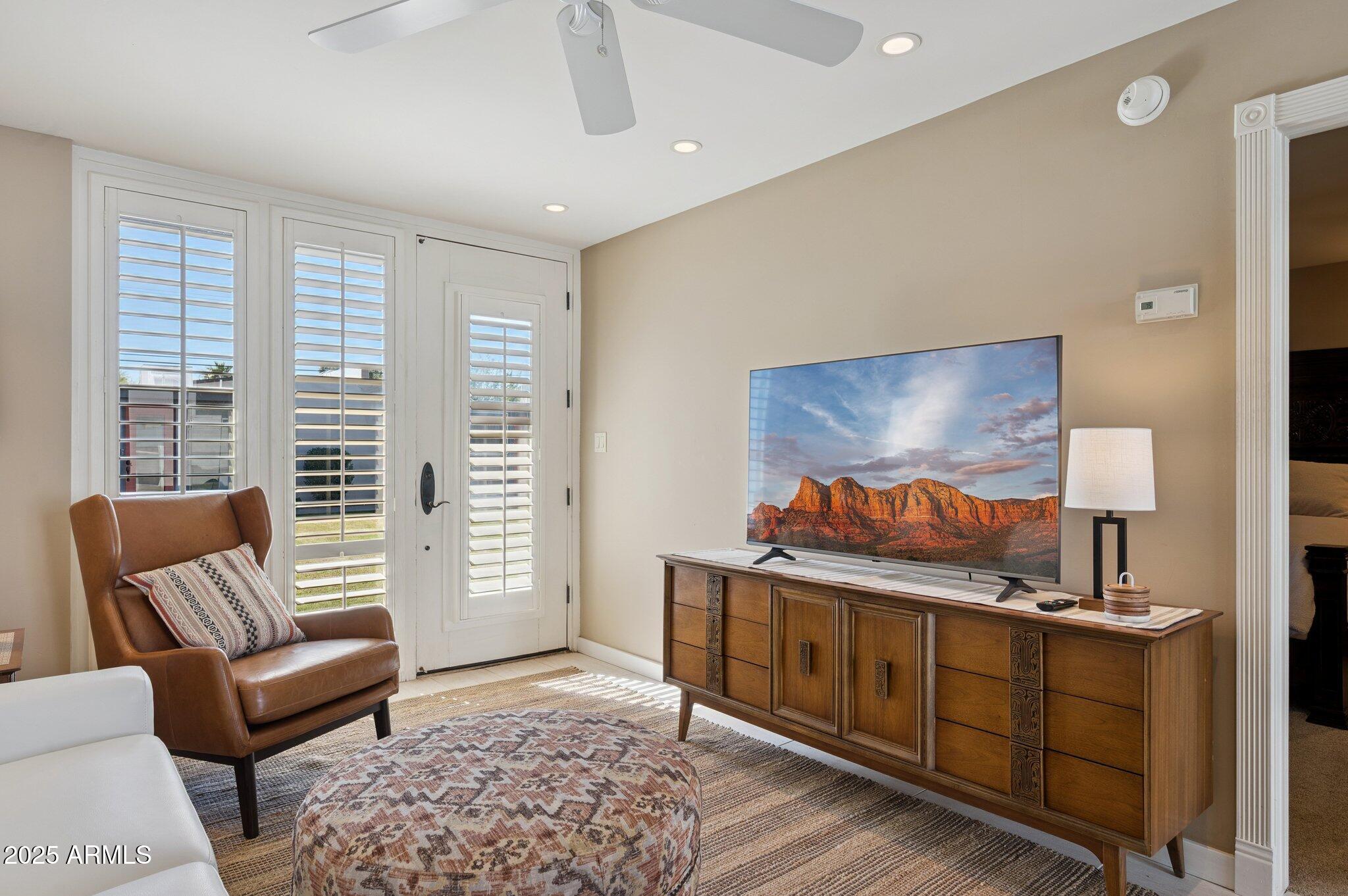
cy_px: 448
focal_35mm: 20
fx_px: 748
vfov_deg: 61.8
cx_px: 674
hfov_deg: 84.0
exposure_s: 1/125
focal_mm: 20
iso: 320
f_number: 8
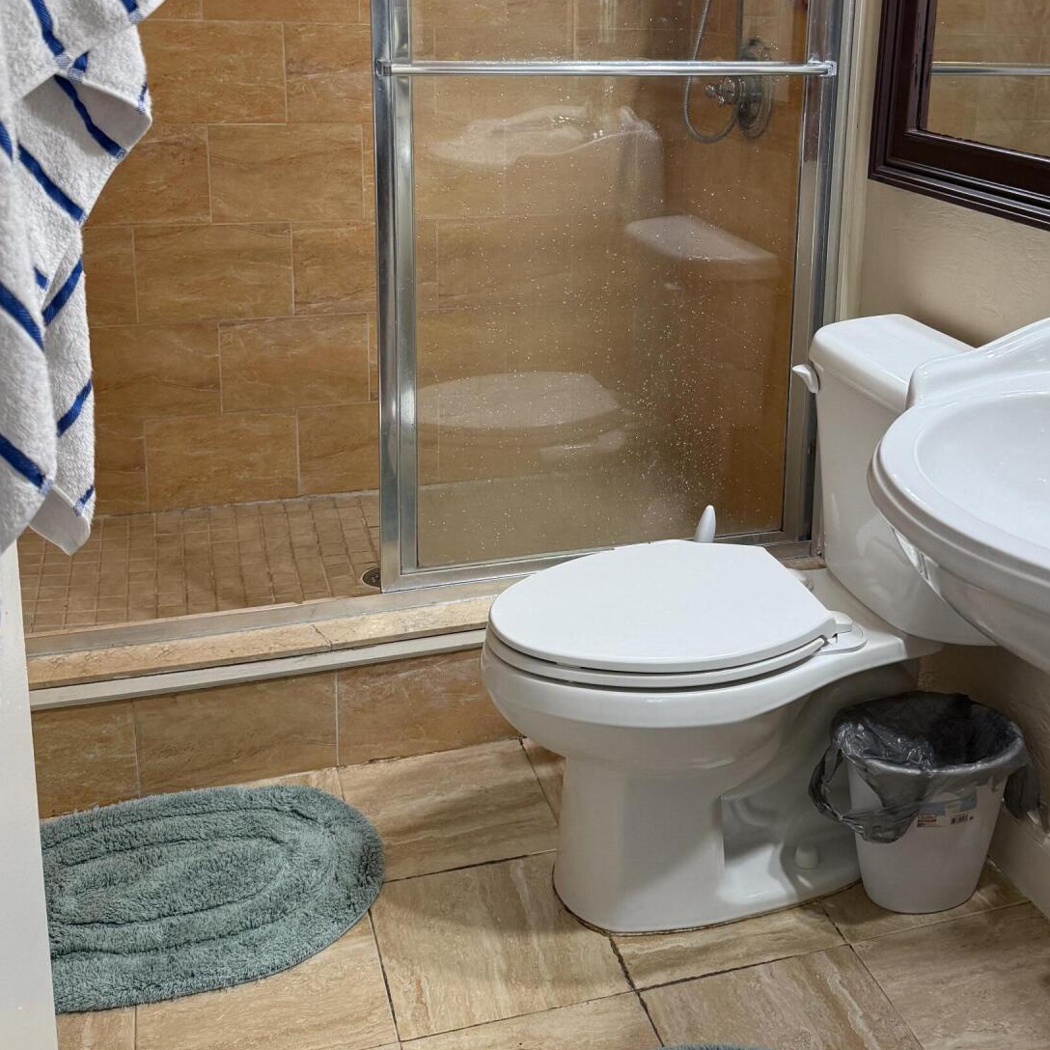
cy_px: 277
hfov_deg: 42.7
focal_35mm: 39
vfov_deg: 41.7
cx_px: 622
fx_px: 1338
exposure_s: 1/126
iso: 160
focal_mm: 6.76
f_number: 1.78
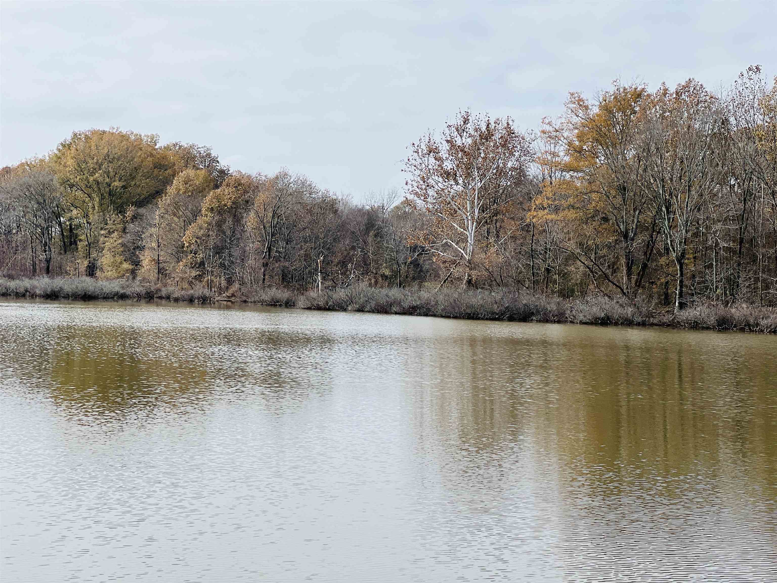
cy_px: 292
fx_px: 1728
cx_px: 388
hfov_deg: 25.3
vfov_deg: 19.1
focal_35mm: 77
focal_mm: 9
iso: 32
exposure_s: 1/791
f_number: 2.8
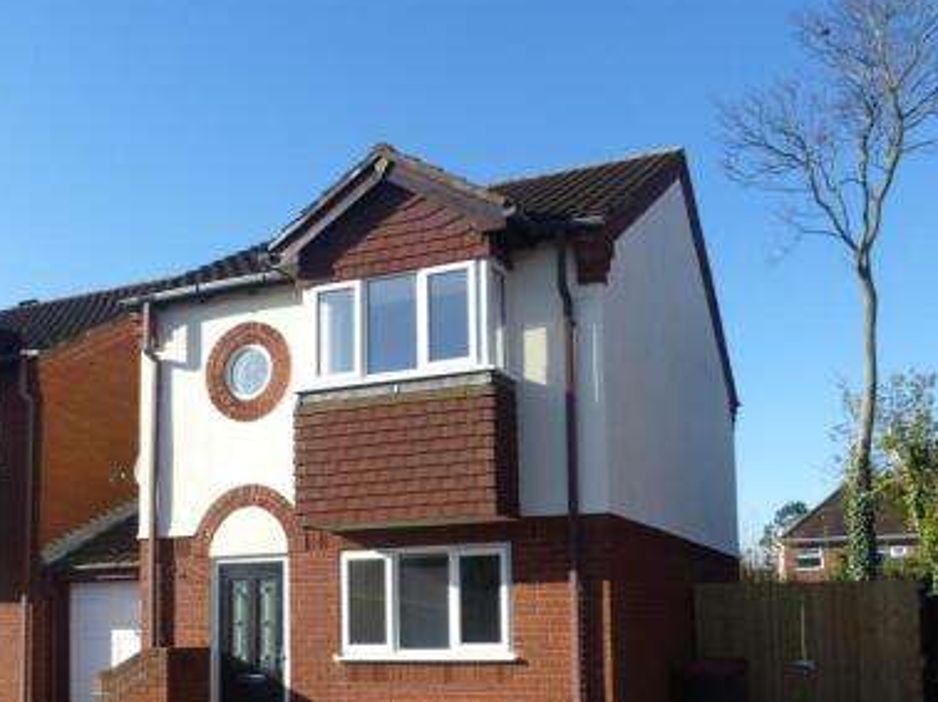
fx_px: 1002
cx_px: 436
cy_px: 527
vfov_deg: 37.7
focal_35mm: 37
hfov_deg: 50.1
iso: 100
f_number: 4
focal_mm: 4.3
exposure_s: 1/400
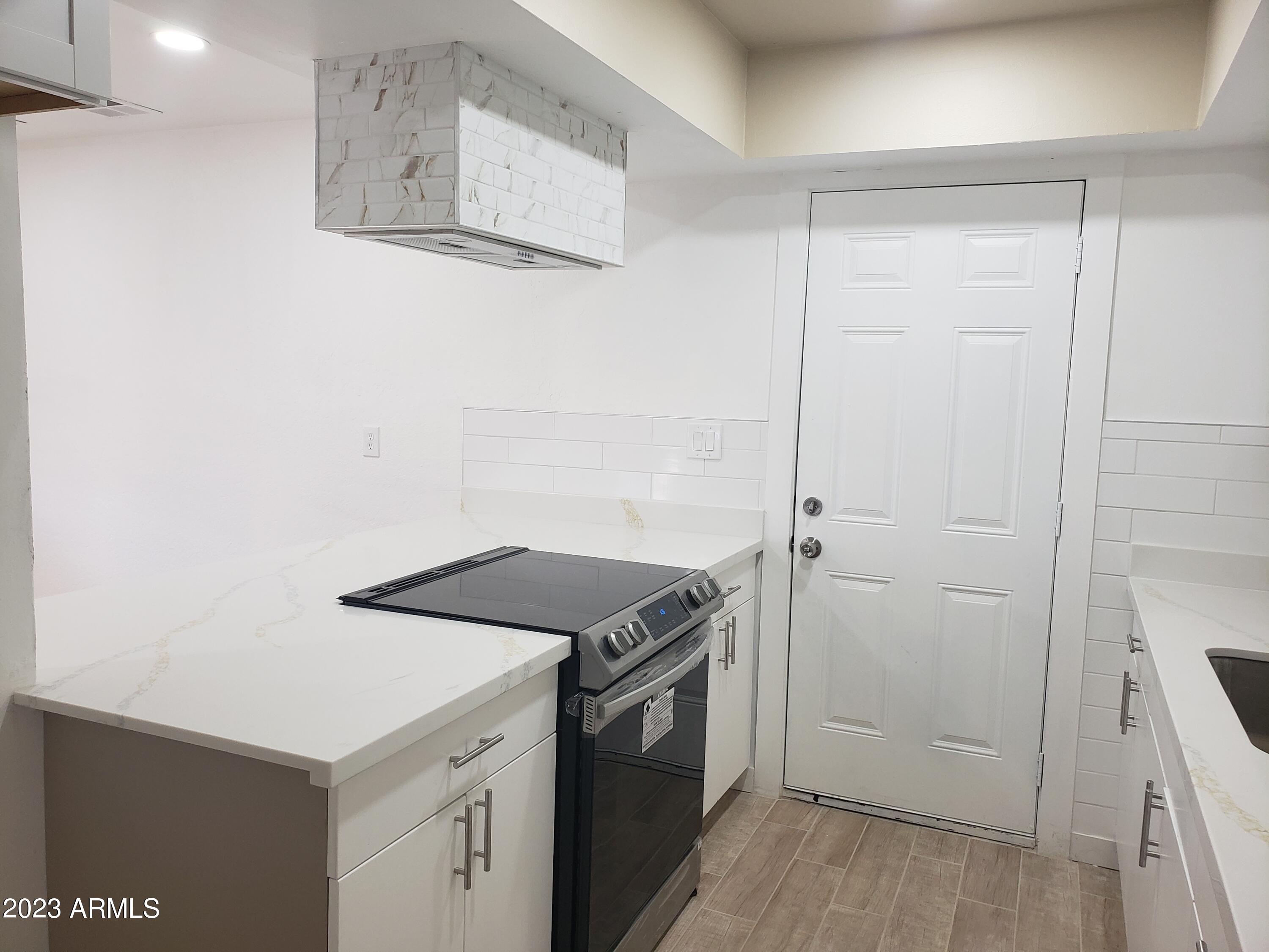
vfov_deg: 53.1
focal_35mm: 26
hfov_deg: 67.3
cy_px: 476
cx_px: 634
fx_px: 953
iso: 160
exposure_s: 1/60
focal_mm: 4.3
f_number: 2.4
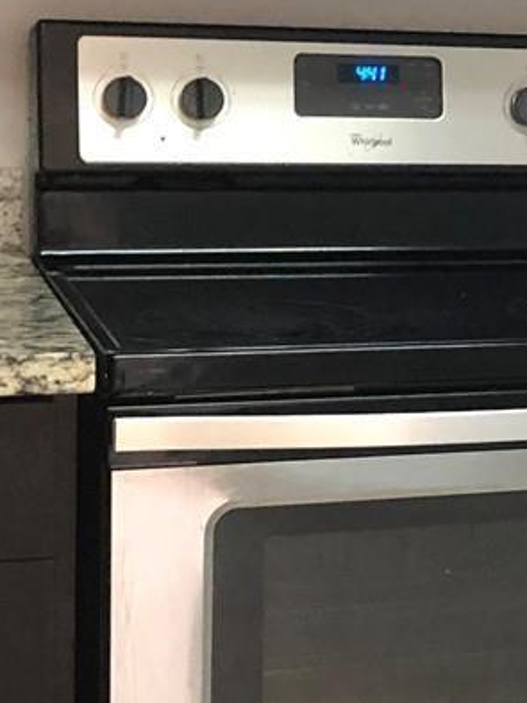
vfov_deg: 17.2
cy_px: 281
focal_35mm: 114
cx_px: 811
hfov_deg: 12.3
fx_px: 2313
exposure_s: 1/15
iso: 100
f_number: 1.8
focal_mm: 3.99
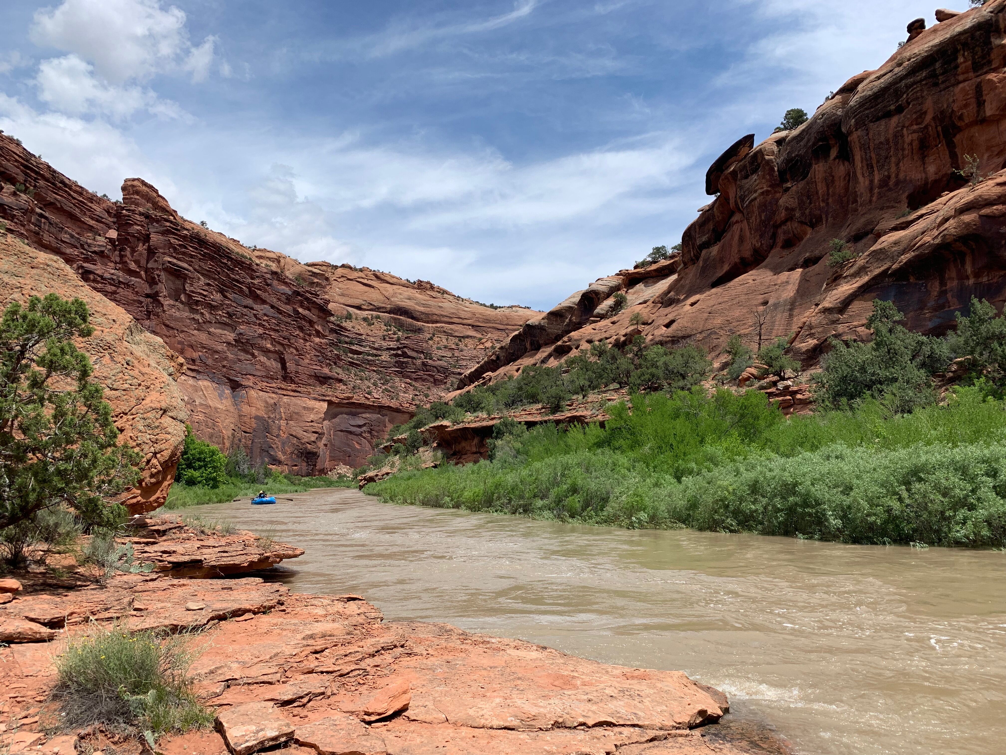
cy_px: 378
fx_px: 756
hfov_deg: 67.3
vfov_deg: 53.1
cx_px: 503
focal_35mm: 26
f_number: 1.8
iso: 25
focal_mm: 4.25
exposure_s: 1/2833
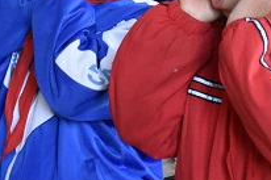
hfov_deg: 18.1
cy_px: -26
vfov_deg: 12.0
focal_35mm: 112
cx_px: 228
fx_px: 842
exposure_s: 1/250
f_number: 6.3
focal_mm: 24
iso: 4000
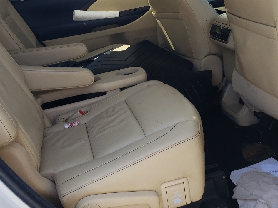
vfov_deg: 32.0
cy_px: 43
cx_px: 132
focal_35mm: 44
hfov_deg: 42.9
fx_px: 353
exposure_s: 1/435
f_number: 1.5
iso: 50
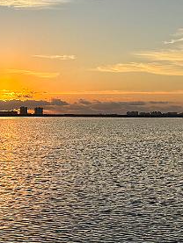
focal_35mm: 75
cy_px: 72
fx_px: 528
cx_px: -14
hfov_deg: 18.9
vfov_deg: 25.8
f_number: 1.6
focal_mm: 5.96
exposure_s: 1/2571
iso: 50
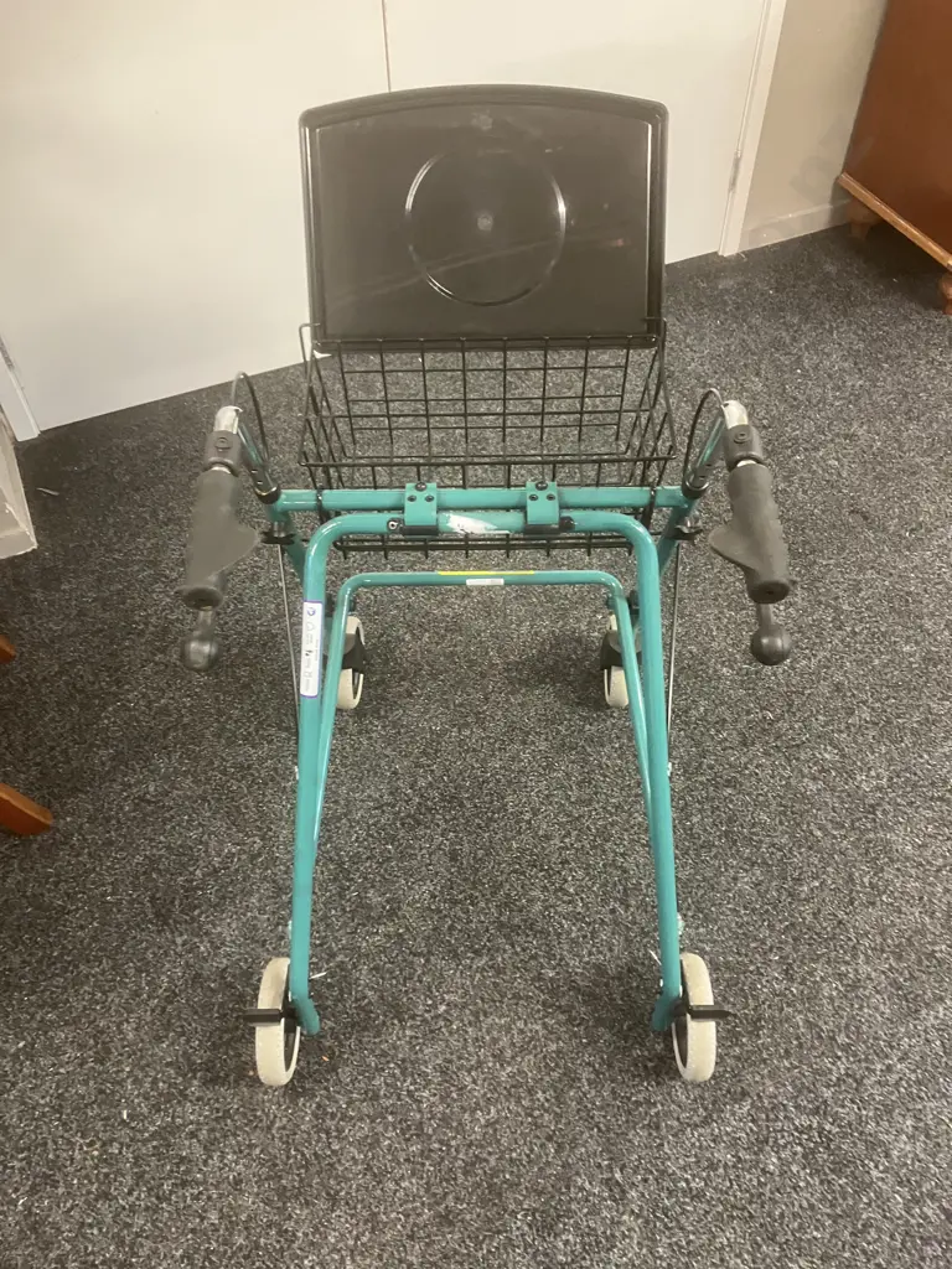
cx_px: 476
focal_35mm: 28
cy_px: 634
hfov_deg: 49.7
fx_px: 1027
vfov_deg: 63.4
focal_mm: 3.99
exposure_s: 1/33
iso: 400
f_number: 1.8
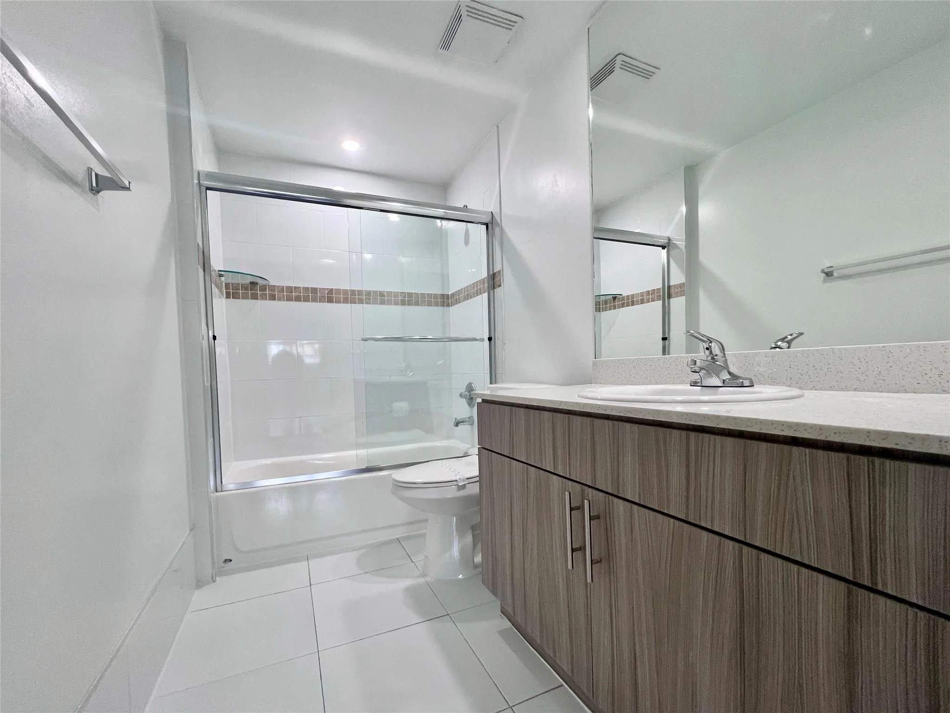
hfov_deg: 106.2
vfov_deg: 89.9
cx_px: 475
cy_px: 356
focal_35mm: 13
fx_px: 357
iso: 160
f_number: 1.8
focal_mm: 1.57
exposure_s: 1/120
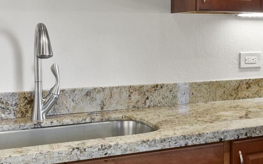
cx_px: 279
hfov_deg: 27.6
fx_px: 495
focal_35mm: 69
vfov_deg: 18.7
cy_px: 30
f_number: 8
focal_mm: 16
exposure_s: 1.6
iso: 100
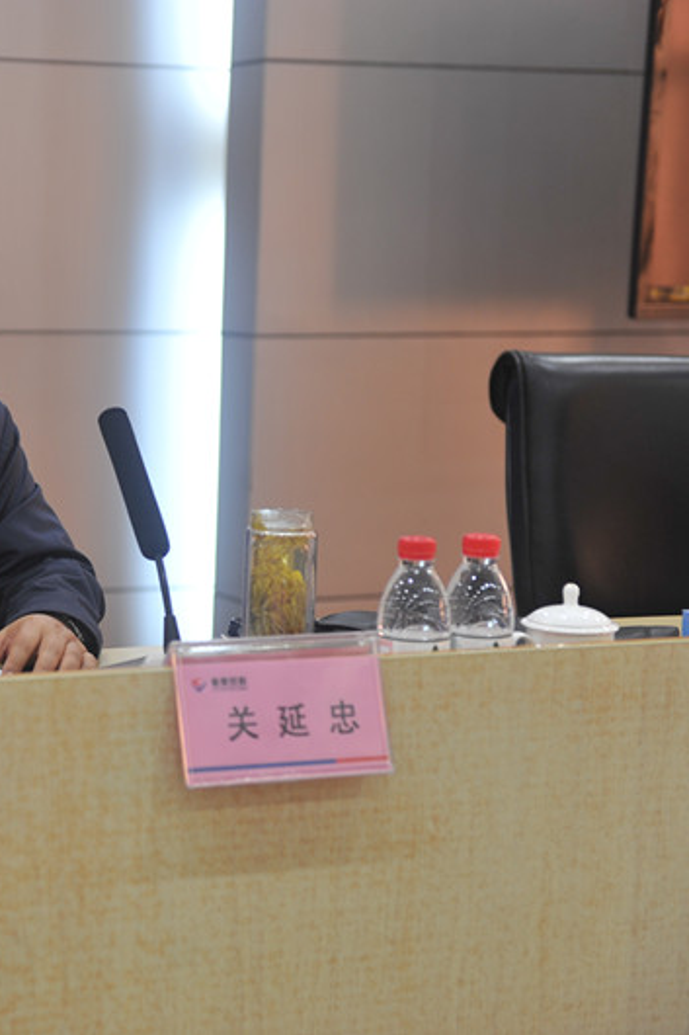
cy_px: 518
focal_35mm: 83
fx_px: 2384
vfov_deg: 24.5
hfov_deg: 16.1
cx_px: -29
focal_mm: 55
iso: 400
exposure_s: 1/40
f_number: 3.2
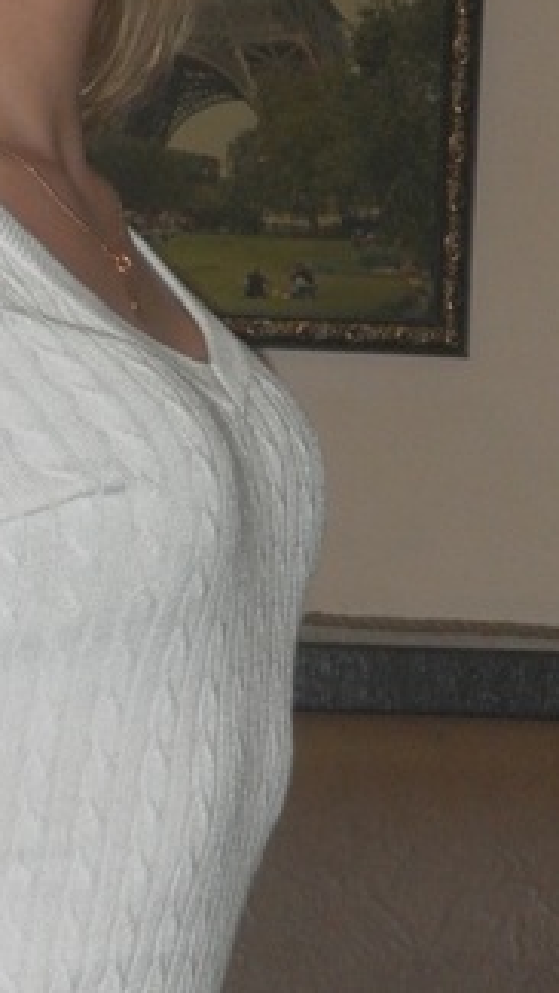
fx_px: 5240
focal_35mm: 199
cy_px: 180
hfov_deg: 6.1
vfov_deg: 10.8
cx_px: 81
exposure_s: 1/60
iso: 320
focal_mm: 19.6
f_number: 5.9
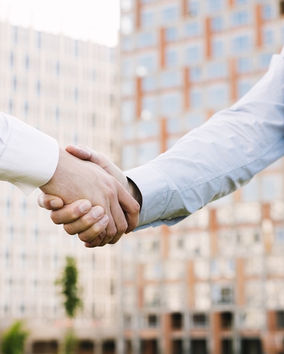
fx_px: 746
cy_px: 177
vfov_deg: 26.8
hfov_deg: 21.5
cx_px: 111
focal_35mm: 71
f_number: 4
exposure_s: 1/200
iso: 200
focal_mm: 50
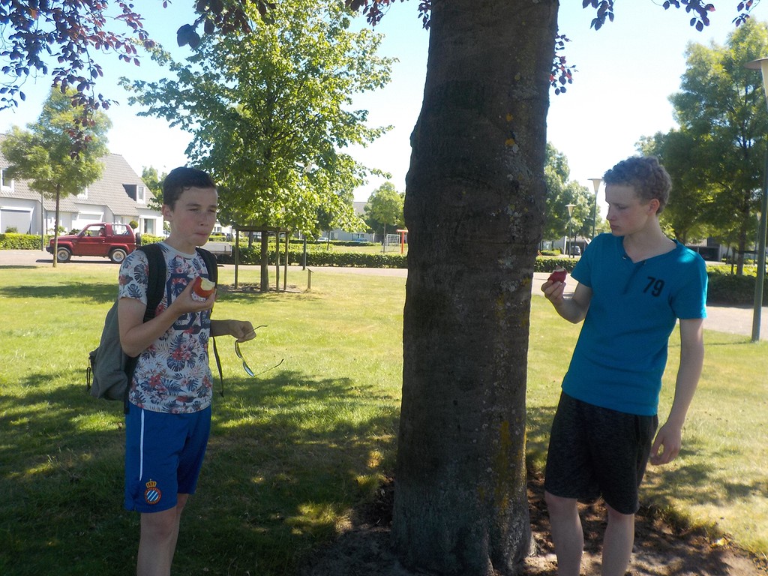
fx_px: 666
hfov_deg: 60.0
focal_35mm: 30
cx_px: 384
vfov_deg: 46.8
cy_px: 288
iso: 125
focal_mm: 4.1
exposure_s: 1/400
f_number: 3.3
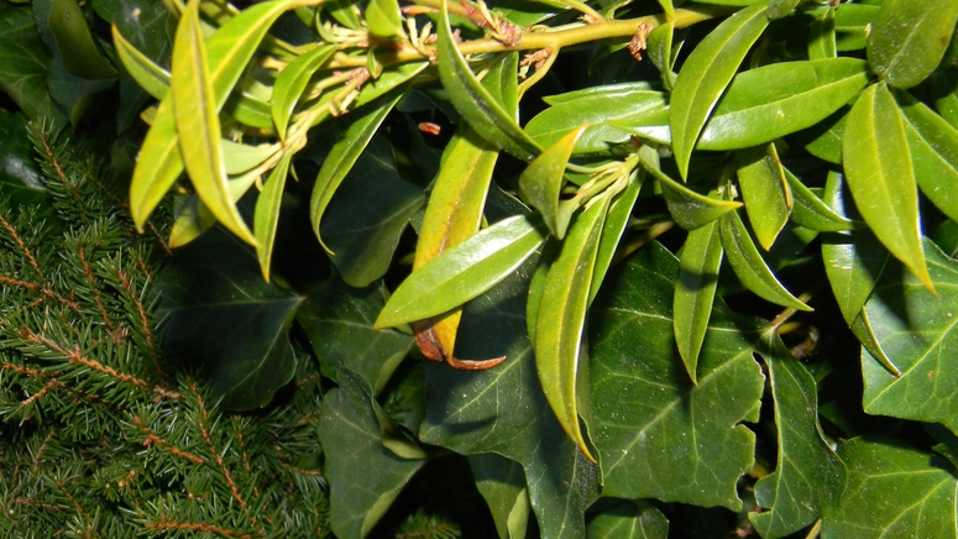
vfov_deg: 20.2
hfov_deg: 35.4
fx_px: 1499
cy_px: 122
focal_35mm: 59
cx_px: 398
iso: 200
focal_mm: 7.3
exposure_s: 1/30
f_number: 7.6
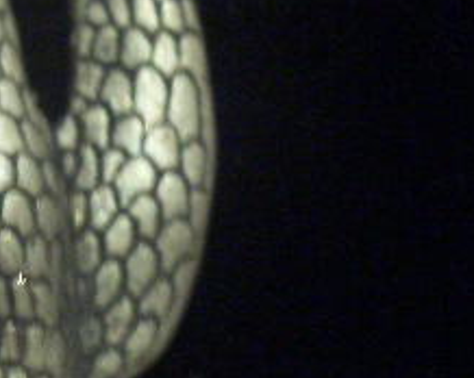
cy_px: 295
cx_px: -72
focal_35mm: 178
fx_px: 2495
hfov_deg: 10.7
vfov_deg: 8.7
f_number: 3.5
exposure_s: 1/8
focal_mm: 10.2
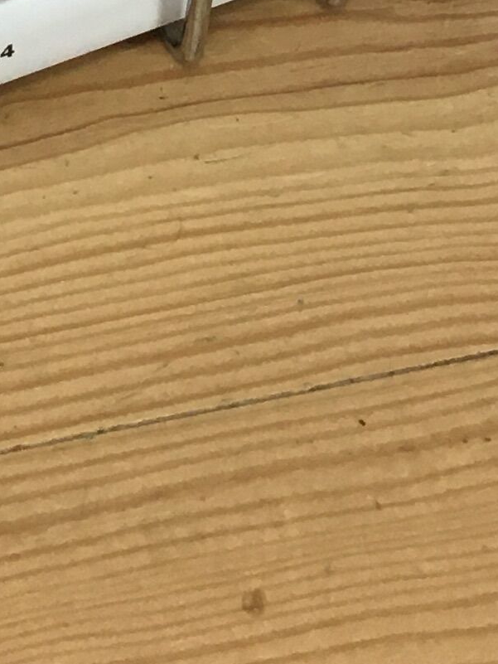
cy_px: -955
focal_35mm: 146
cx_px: -181
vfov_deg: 11.2
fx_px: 2800
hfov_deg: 9.9
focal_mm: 4.15
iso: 40
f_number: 2.2
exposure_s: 1/33
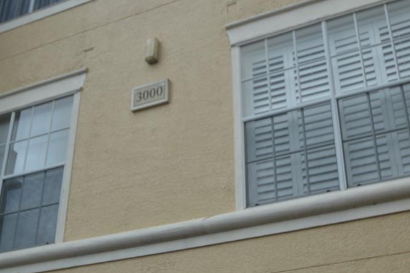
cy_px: 128
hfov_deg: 33.9
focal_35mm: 59
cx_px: 177
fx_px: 671
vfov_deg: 23.0
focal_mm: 24
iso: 100
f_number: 7.1
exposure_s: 1/200
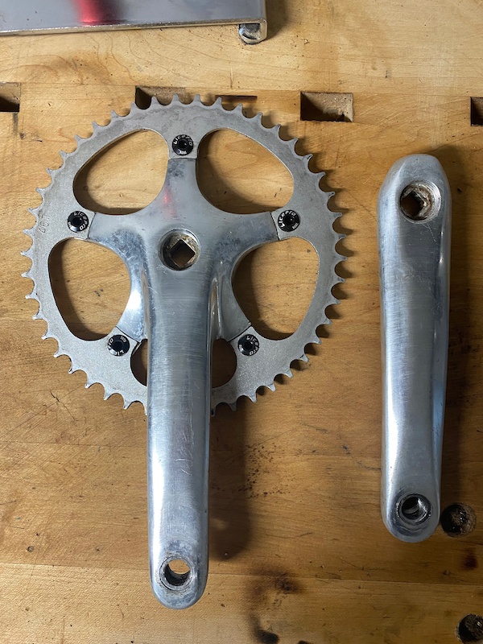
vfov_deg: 67.3
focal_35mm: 26
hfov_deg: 53.1
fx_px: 484
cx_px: 242
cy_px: 322
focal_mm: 4.25
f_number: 1.8
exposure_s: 1/60
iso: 200
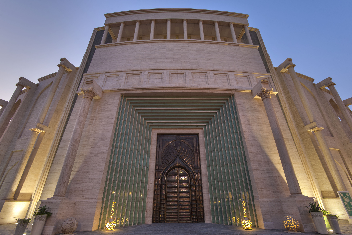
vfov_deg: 73.7
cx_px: 176
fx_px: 156
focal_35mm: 16
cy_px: 118
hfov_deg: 96.8
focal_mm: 16
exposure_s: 2.5
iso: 200
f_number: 10
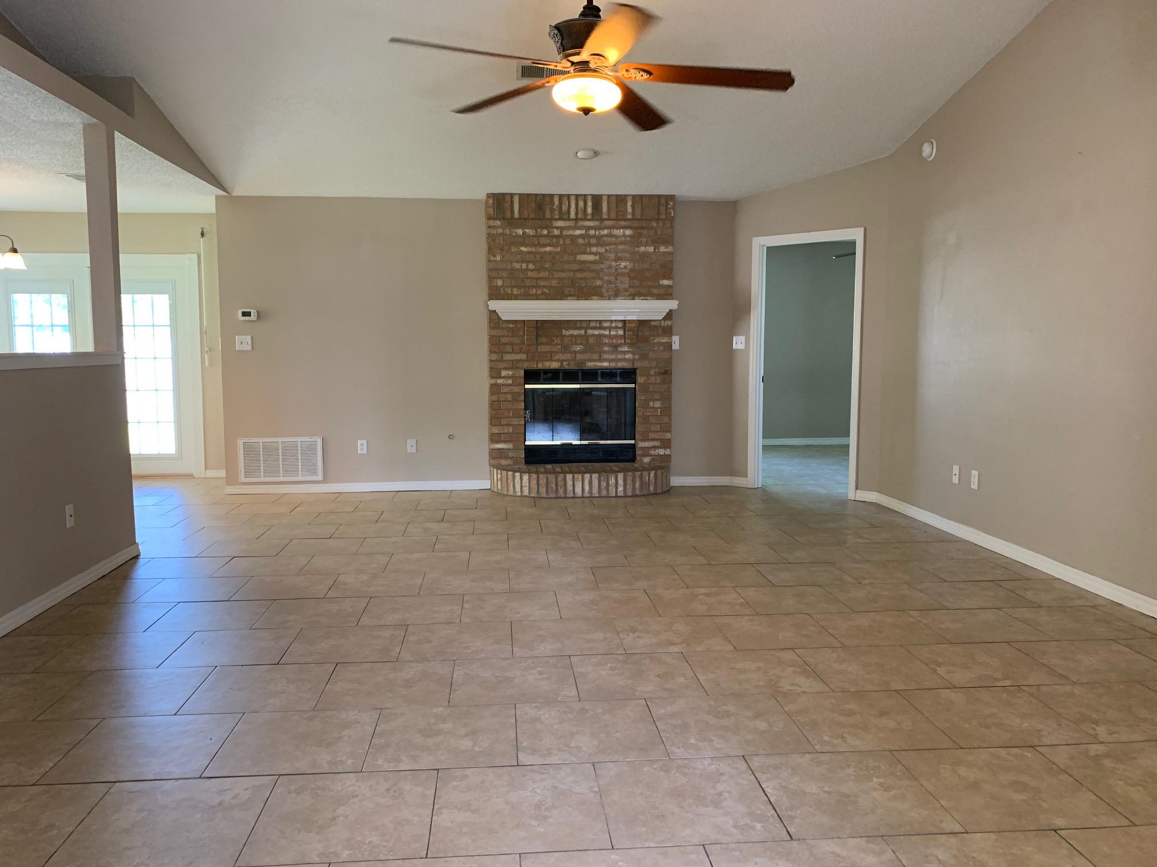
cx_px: 578
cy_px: 434
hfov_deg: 67.3
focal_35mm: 26
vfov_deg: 53.1
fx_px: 869
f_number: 1.8
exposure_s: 1/60
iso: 200
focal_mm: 4.25
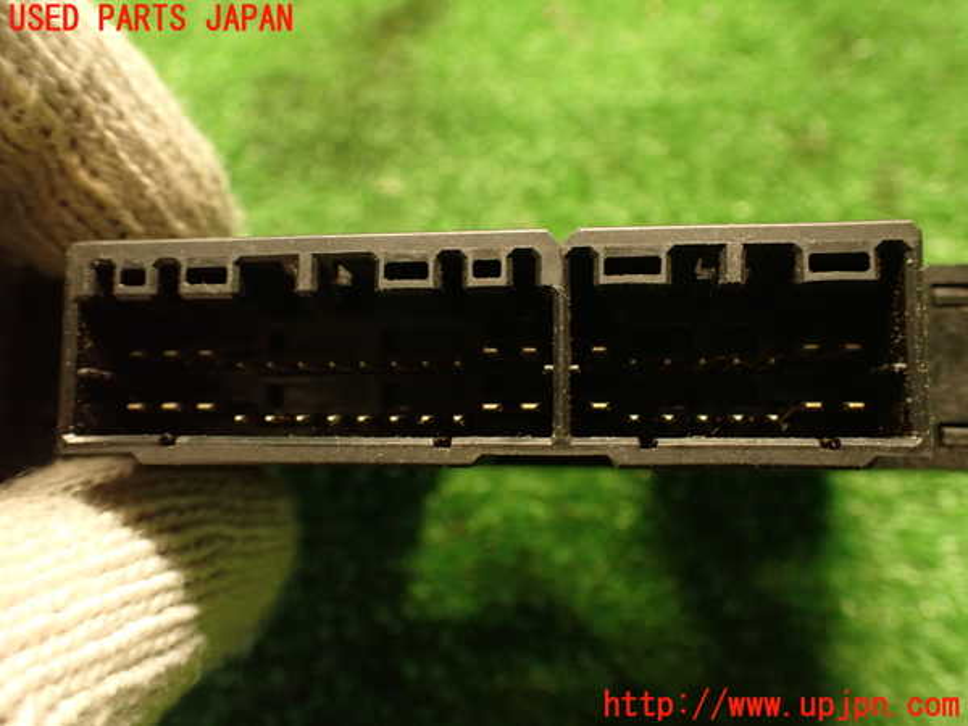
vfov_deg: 46.8
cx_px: 484
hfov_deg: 60.0
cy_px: 363
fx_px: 839
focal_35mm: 30
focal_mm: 5.4
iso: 800
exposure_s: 1/25
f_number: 2.3
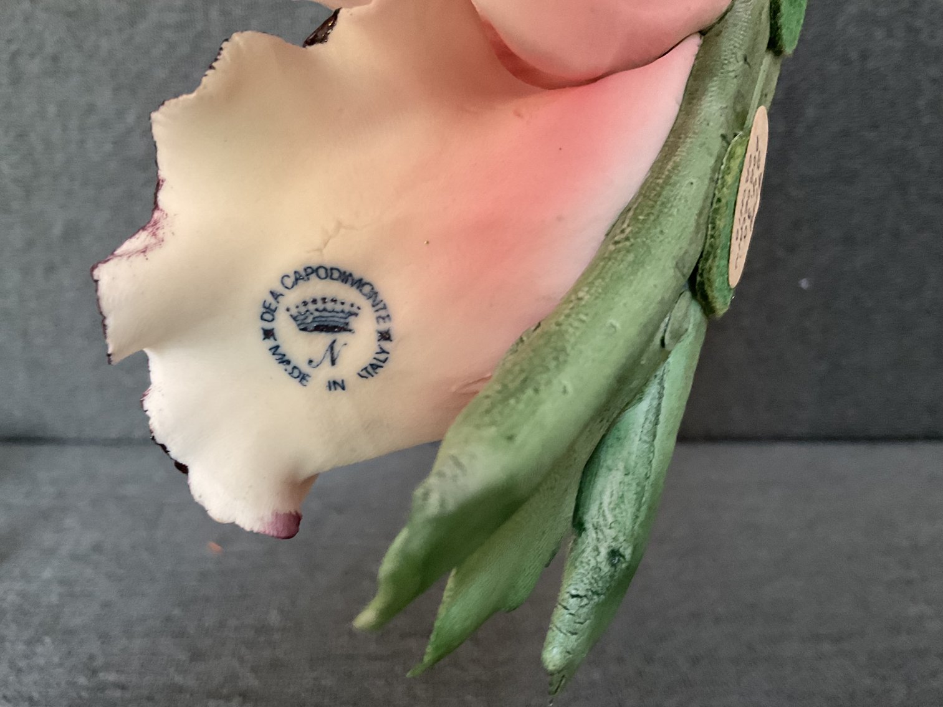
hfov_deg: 61.7
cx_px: 472
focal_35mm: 29
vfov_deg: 48.2
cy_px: 354
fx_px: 790
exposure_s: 1/40
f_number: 1.8
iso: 200
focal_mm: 3
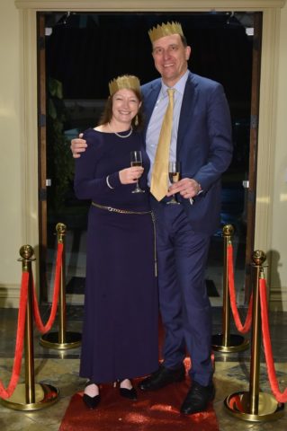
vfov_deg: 44.5
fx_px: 527
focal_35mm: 44
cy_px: 216
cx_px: 144
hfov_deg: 30.4
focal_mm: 44
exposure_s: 1/60
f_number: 6.3
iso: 1600
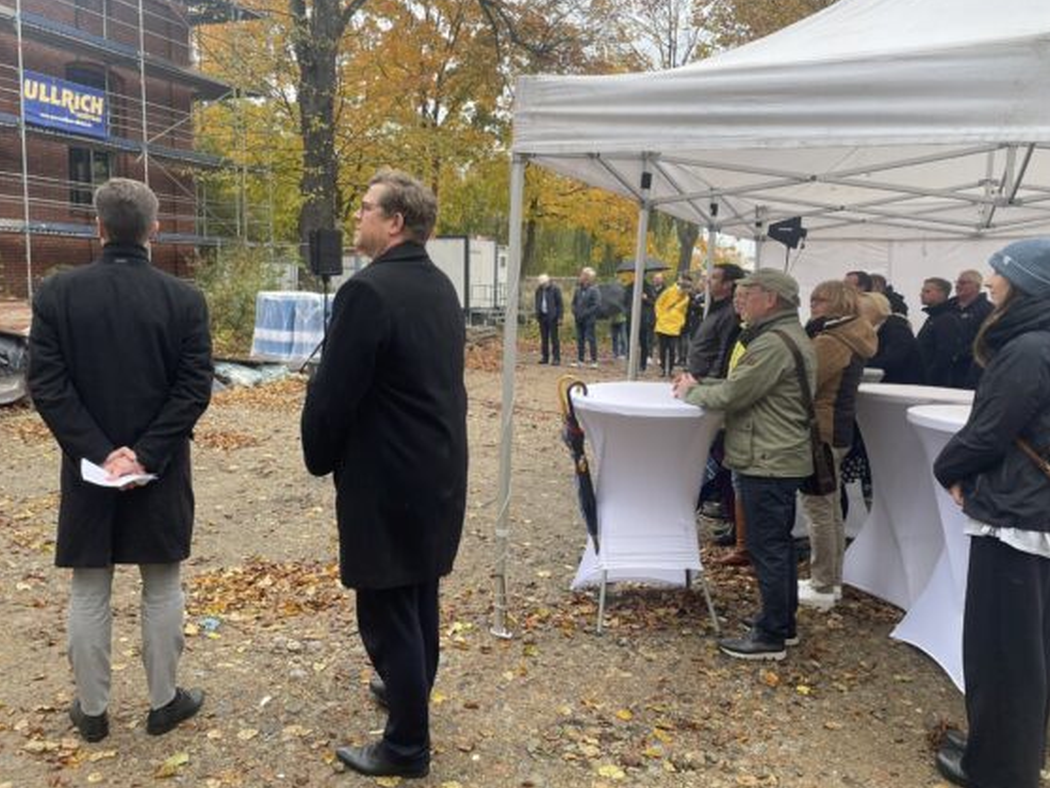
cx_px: 488
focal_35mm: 28
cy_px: 369
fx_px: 850
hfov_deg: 63.4
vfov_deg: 49.7
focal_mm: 4.2
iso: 32
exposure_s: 1/374
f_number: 1.6
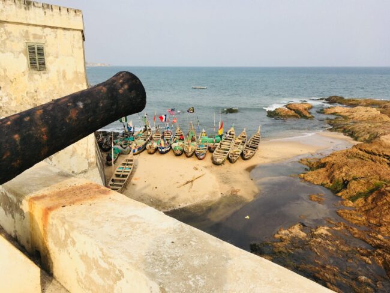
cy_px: 146
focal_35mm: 29
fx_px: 327
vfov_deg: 48.3
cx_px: 195
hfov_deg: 61.6
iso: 25
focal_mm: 4.15
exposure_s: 1/855
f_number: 2.2
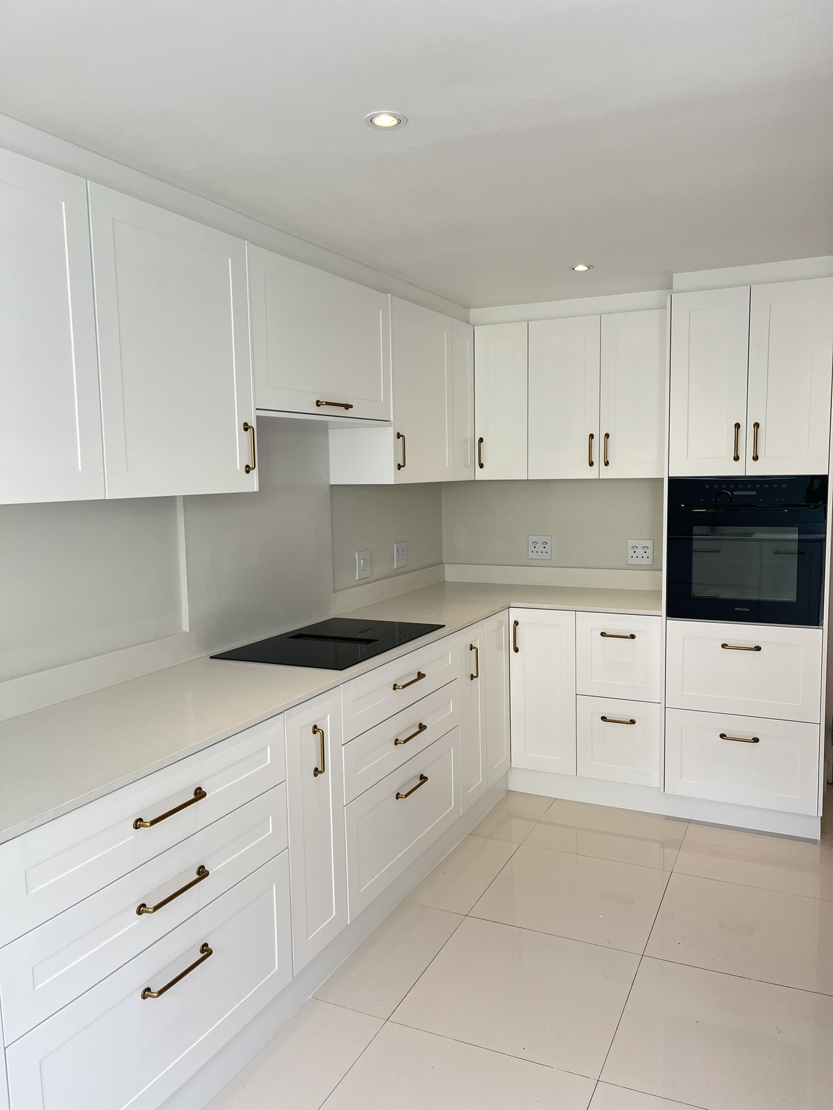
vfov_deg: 67.3
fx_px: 834
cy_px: 555
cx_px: 416
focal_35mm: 26
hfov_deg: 53.1
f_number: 1.6
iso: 80
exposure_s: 1/100
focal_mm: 5.1
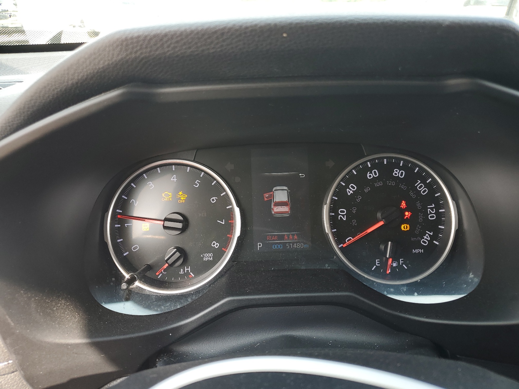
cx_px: 260
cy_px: 194
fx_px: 390
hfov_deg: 67.3
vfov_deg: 53.1
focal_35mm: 26
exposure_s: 1/128
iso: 50
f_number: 1.5
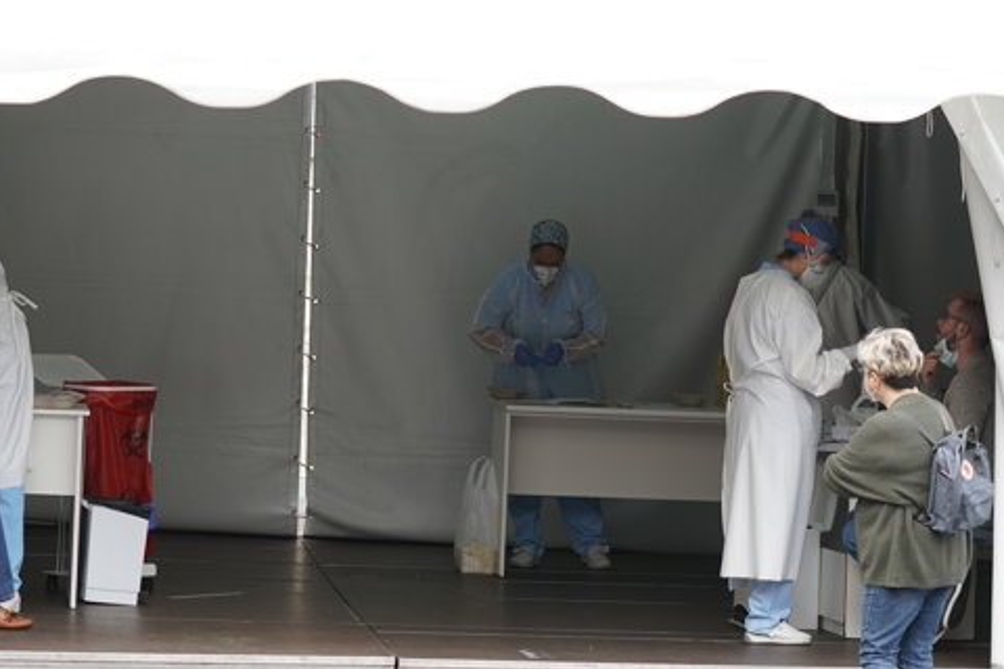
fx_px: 3904
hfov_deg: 14.6
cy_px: 400
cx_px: 383
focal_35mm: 140
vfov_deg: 9.8
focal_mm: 70
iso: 250
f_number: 2.8
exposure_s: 1/640
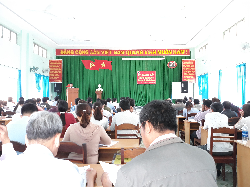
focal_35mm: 27
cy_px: 94
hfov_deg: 65.3
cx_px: 125
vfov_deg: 51.4
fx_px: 195
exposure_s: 1/25
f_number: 1.7
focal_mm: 3.71
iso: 200
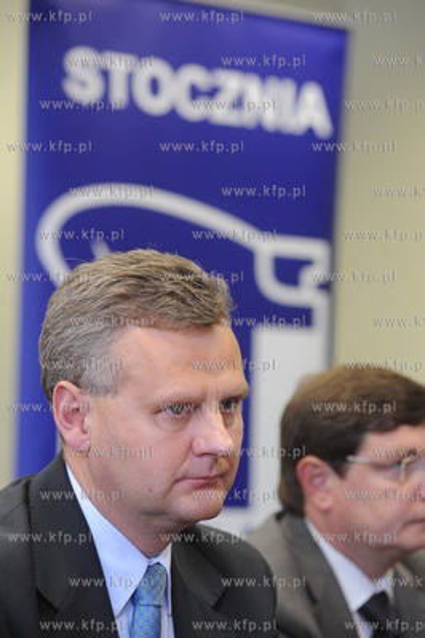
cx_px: 212
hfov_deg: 13.0
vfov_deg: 19.5
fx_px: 1862
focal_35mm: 105
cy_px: 319
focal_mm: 105
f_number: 4.5
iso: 1600
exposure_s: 1/100
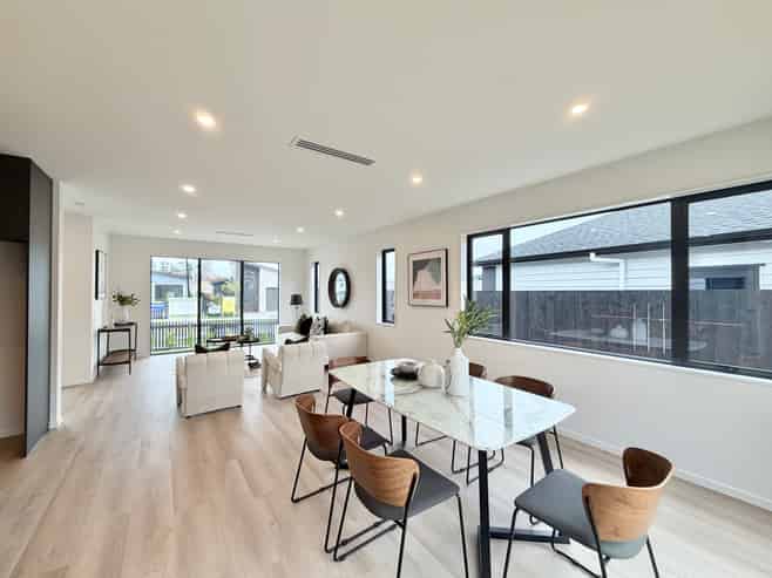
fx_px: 312
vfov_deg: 85.6
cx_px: 386
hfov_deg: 102.1
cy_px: 289
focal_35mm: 14
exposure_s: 1/100
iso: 32
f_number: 2.2
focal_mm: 2.22
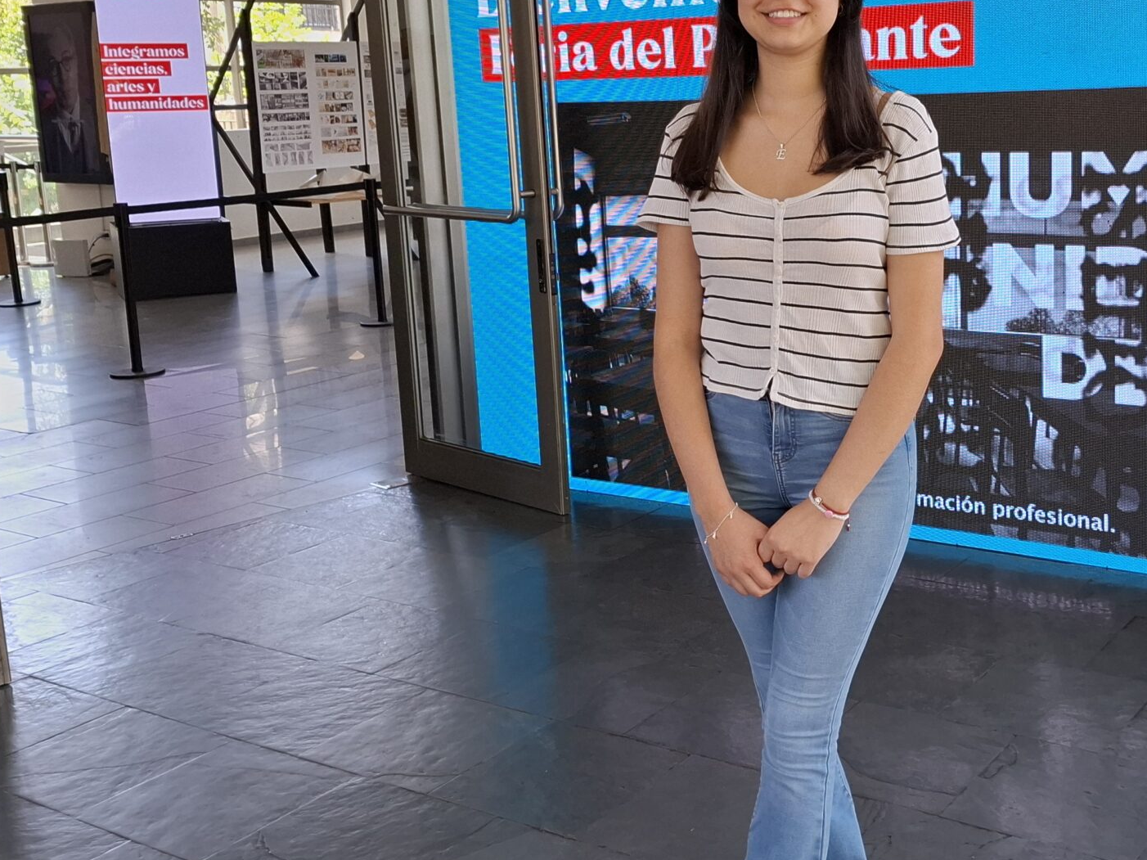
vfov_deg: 34.2
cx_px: 826
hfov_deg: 43.7
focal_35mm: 42
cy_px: 331
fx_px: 1391
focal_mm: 5.54
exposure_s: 1/122
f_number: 1.8
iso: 50
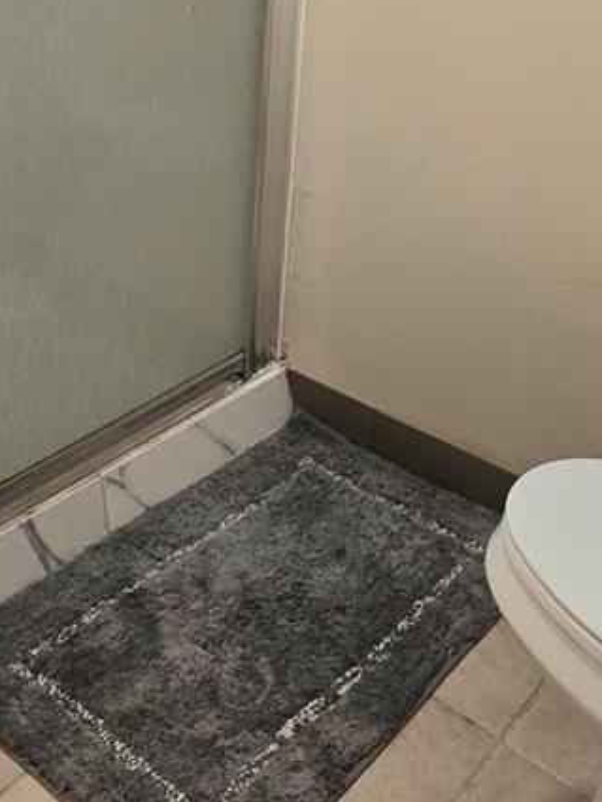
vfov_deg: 37.3
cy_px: 51
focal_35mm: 47
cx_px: 164
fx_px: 1089
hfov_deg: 30.5
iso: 80
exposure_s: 1/60.2
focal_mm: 2.2
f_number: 2.2
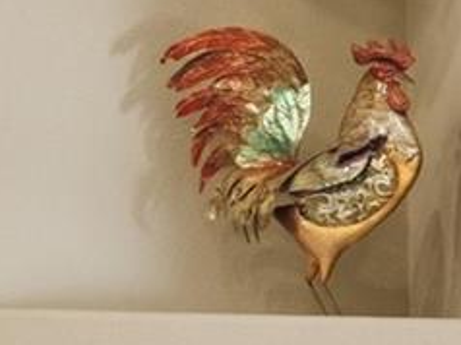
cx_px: 1534
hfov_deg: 9.6
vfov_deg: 9.6
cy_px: 811
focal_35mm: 138
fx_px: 1835
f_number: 9
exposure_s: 1/30
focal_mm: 14.2
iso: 200
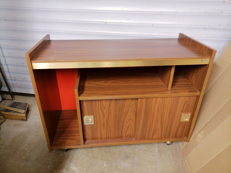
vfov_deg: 51.4
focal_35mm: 27
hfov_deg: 65.3
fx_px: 180
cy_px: 86
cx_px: 116
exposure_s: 1/25
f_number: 1.8
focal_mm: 5.4
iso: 500
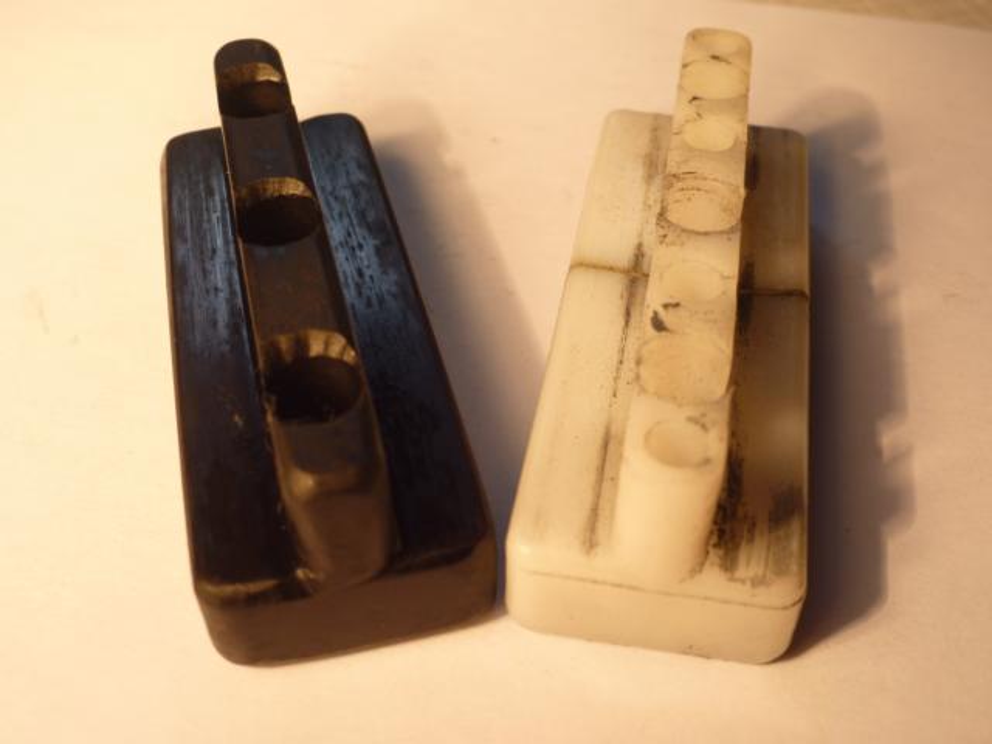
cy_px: 372
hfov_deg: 43.9
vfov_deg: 33.6
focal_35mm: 43
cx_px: 496
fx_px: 1232
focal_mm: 7.7
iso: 80
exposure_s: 1/50
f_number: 3.7
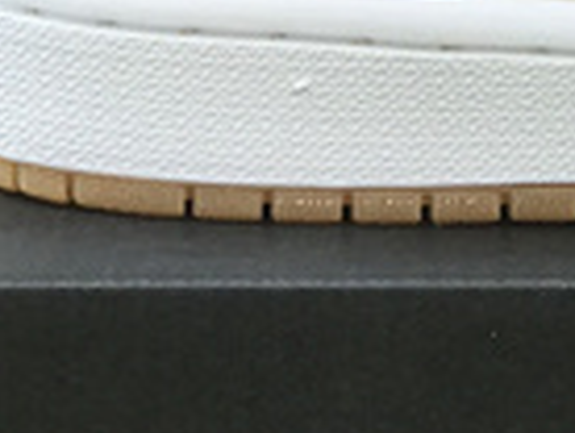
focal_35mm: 305
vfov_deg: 4.8
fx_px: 5075
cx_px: 958
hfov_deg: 6.4
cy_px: -414
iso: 20
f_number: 2.8
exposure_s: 1/346
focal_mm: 6.6
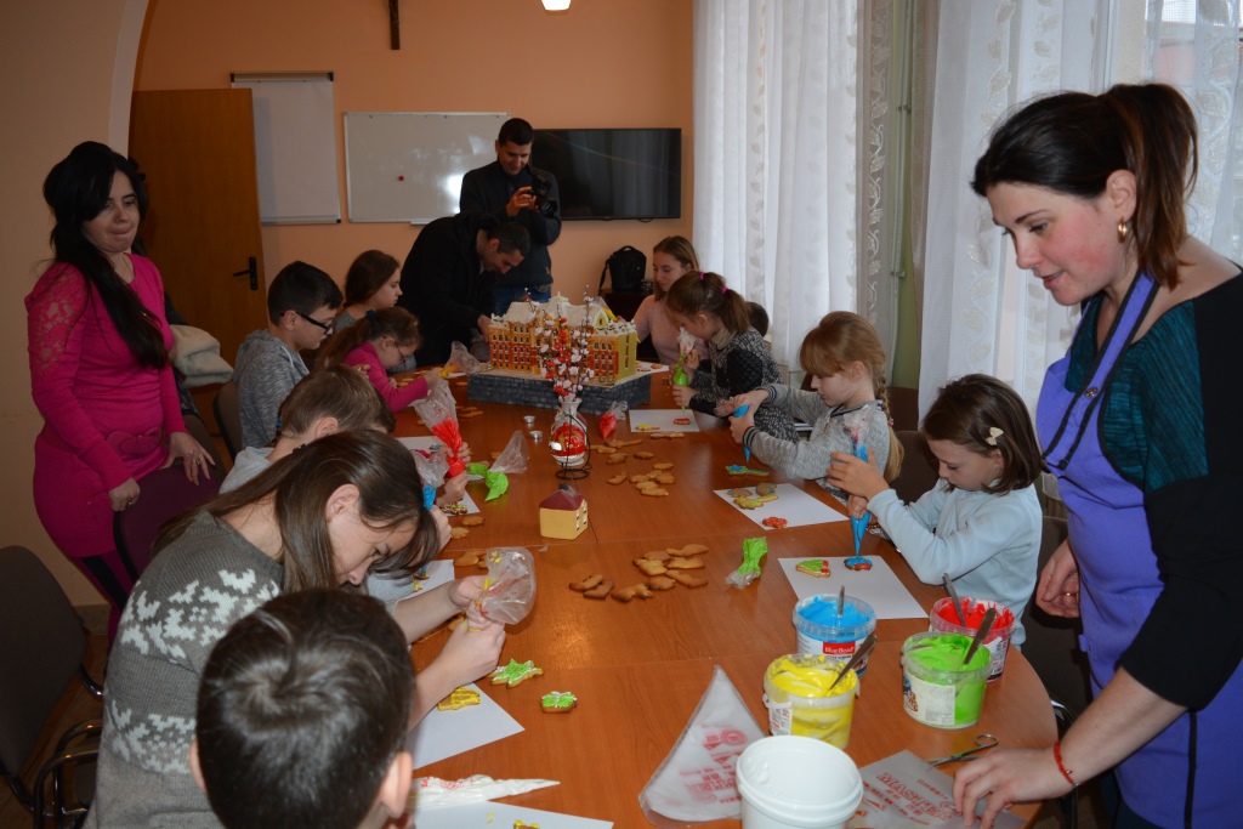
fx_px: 932
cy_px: 414
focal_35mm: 27
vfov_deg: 47.9
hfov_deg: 67.4
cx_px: 622
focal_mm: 18
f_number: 3.5
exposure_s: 1/60
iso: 400
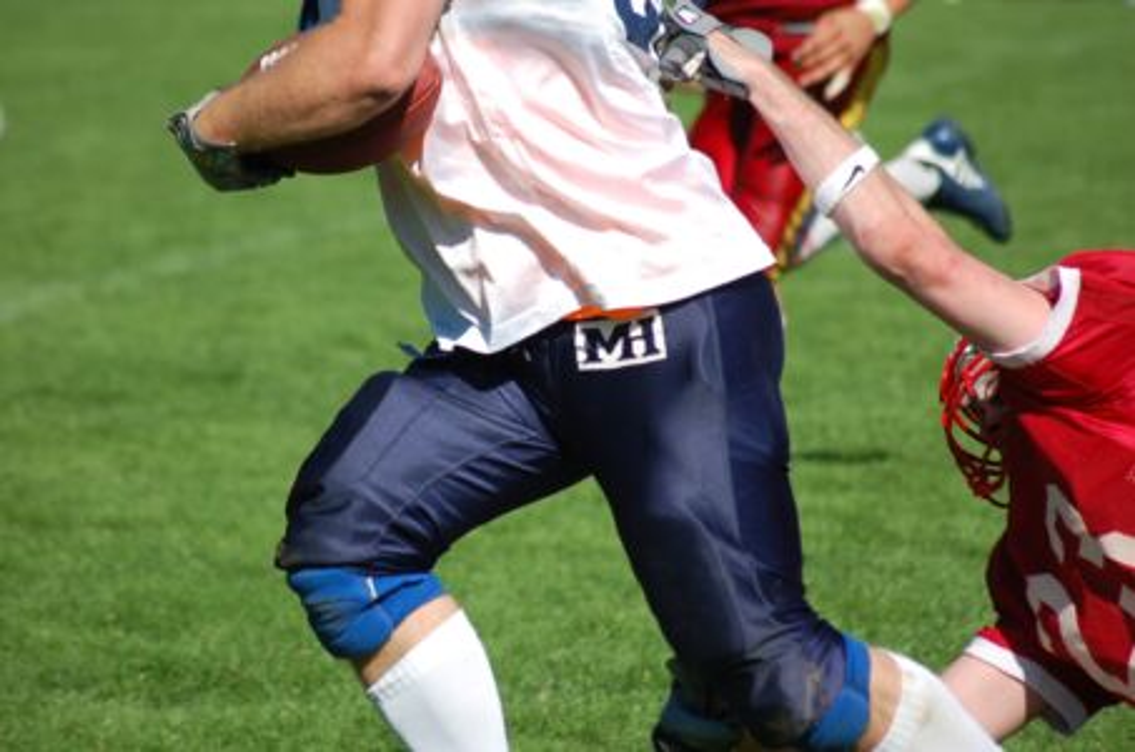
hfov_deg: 8.1
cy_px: 376
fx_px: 8023
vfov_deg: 5.4
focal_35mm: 255
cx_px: 568
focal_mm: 170
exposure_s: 1/1250
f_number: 5
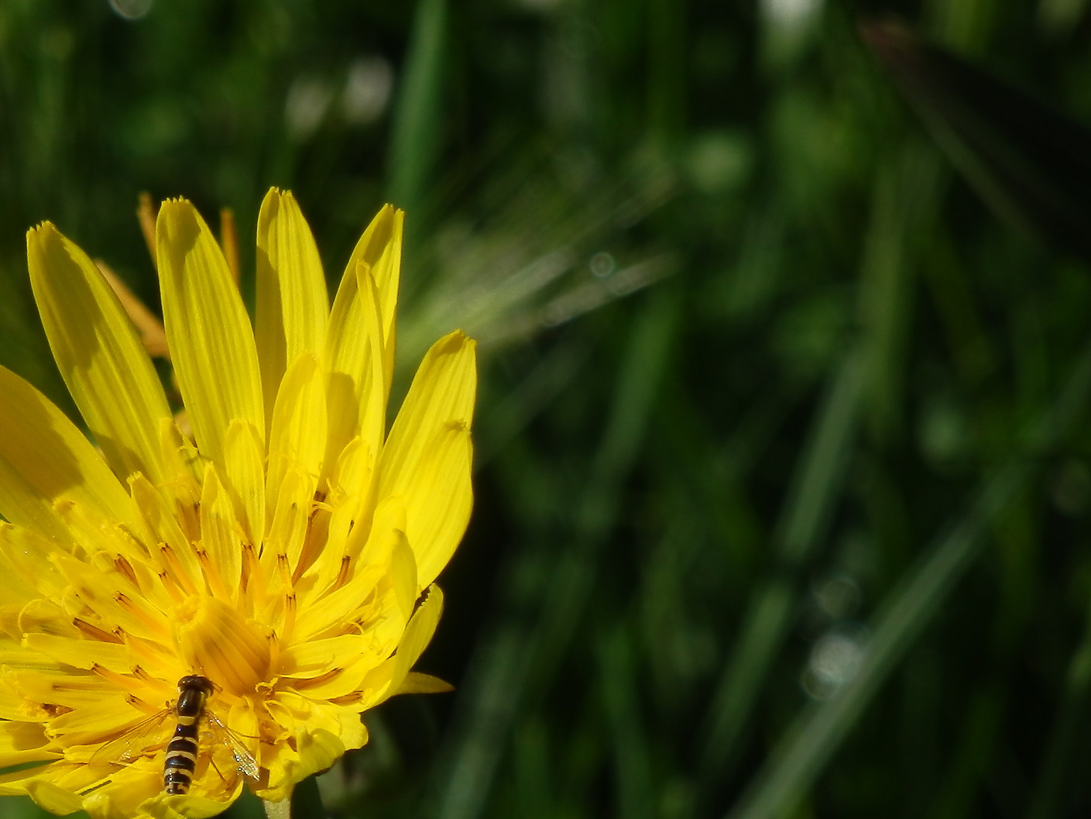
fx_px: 28557
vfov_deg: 1.6
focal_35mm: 906
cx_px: 193
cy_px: 670
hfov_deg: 2.2
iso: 80
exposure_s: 1/400
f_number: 6.9
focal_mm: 95
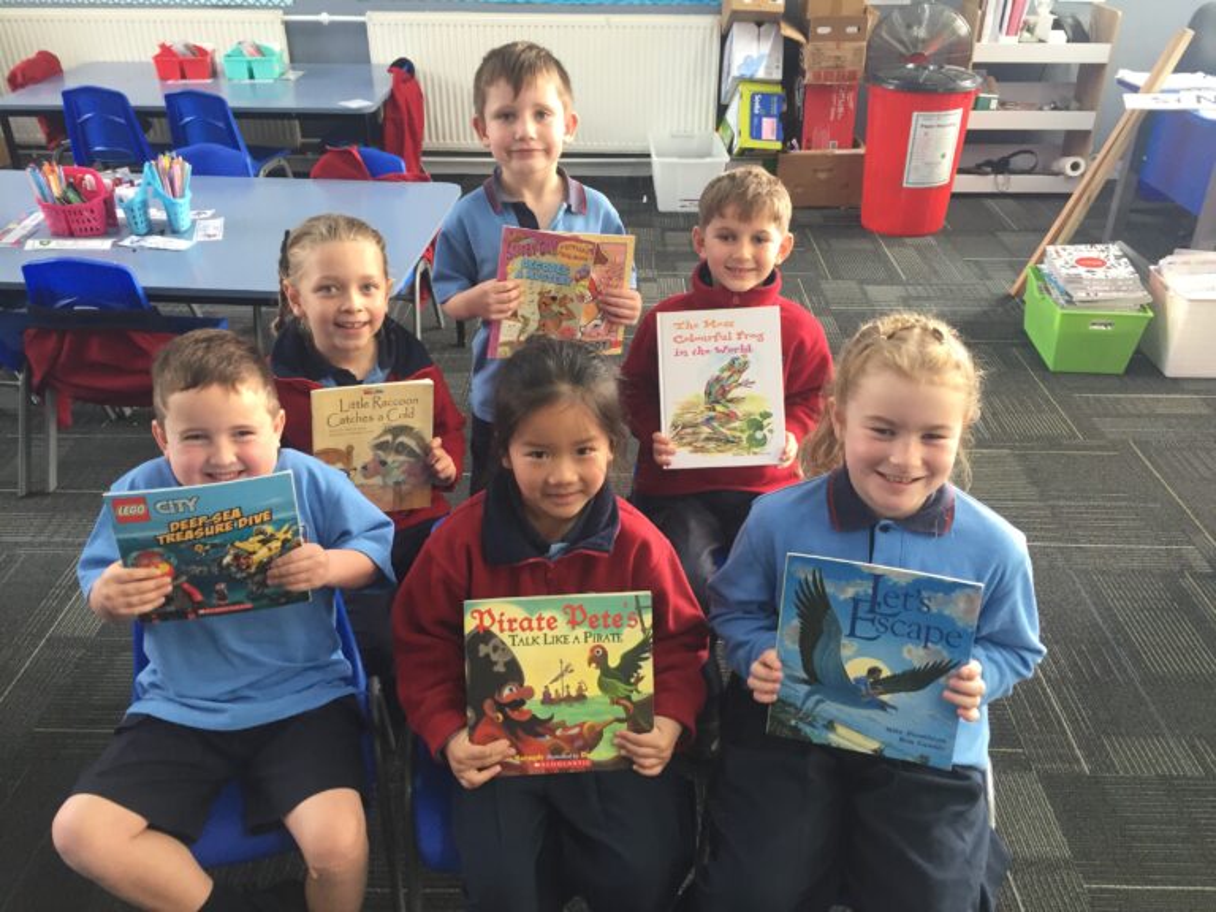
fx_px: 1019
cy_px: 456
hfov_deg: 61.7
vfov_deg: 48.2
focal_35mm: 29
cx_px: 608
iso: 50
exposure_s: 1/33
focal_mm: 4.15
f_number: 2.2
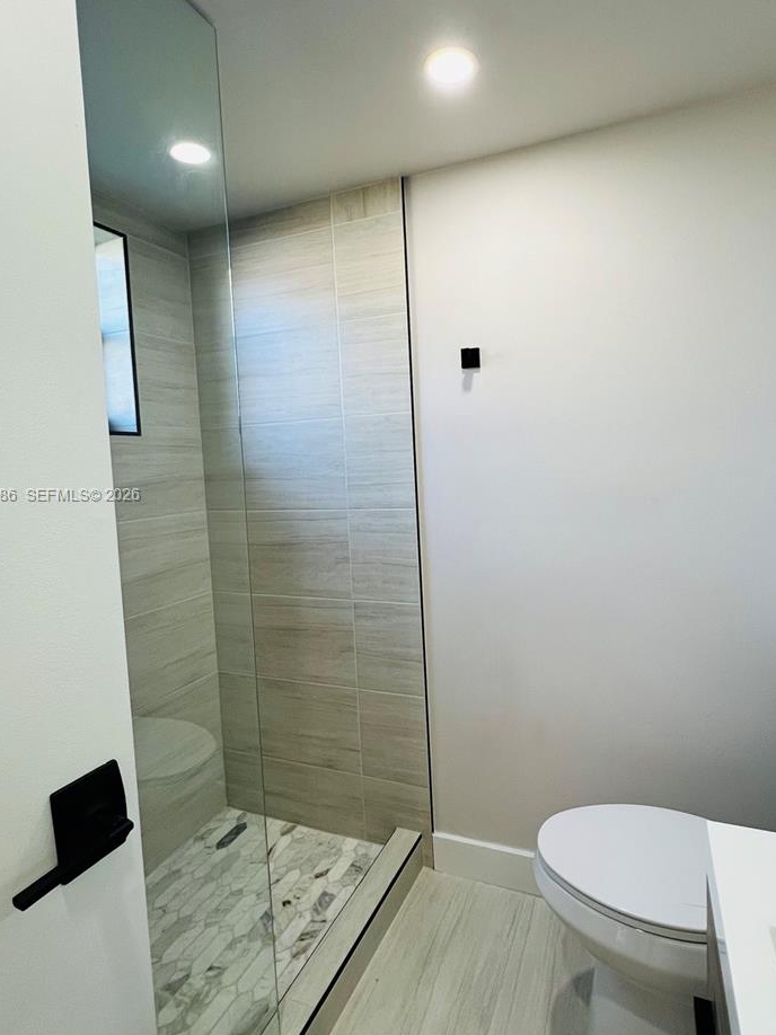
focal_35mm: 17
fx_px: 508
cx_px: 439
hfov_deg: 74.4
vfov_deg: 91.0
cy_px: 496
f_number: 1.8
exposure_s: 1/120
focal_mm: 1.57
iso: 125
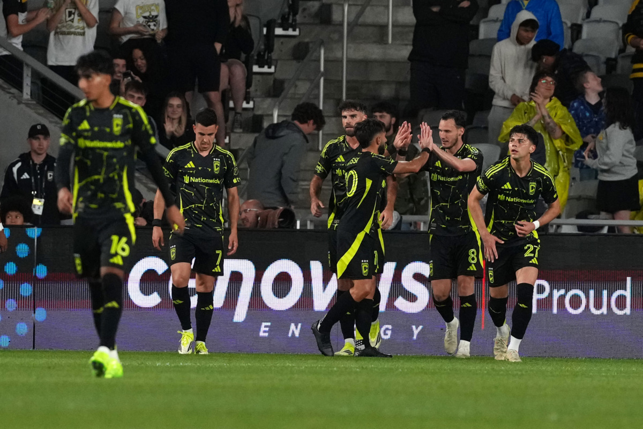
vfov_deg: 3.1
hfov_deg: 4.6
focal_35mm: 450
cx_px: 322
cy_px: 214
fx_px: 8037
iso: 4000
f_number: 3.5
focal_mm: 300
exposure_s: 1/2500
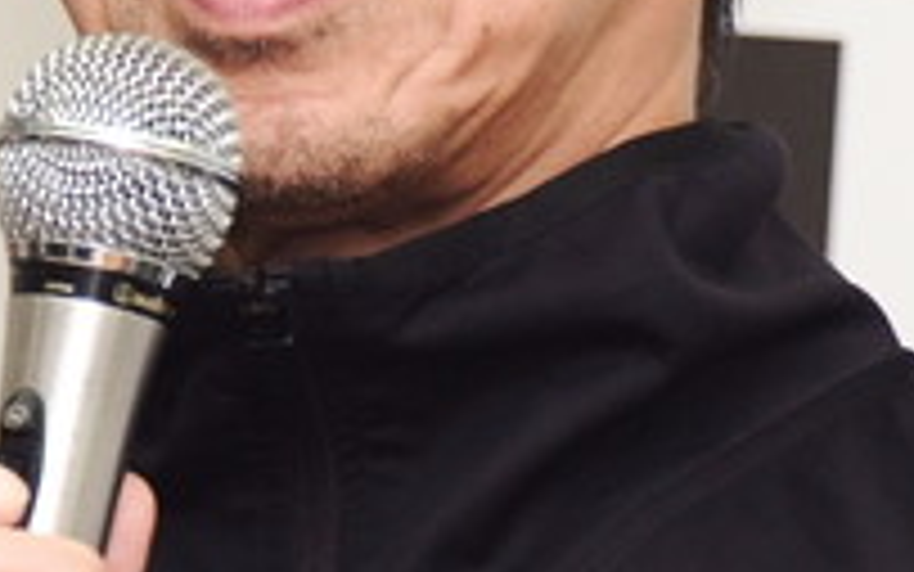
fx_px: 20307
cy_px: 41
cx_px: 257
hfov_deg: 2.6
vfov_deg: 1.6
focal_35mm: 815
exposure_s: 1/125
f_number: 5.6
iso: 400
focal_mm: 150
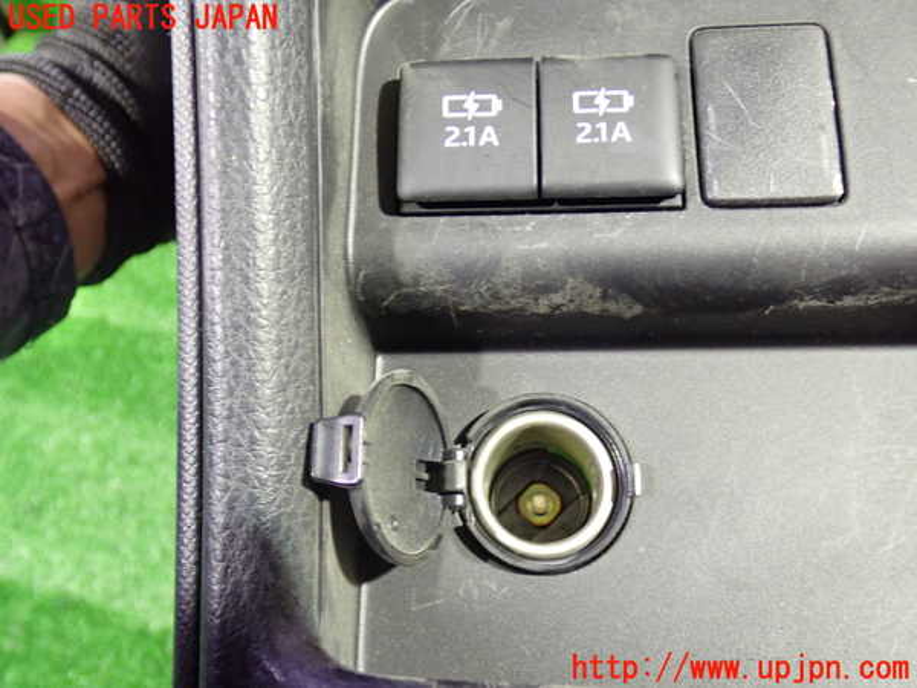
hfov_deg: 51.4
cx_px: 458
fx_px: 954
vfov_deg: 39.7
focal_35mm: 36
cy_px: 344
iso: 800
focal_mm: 6.37
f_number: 2.5
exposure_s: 1/10
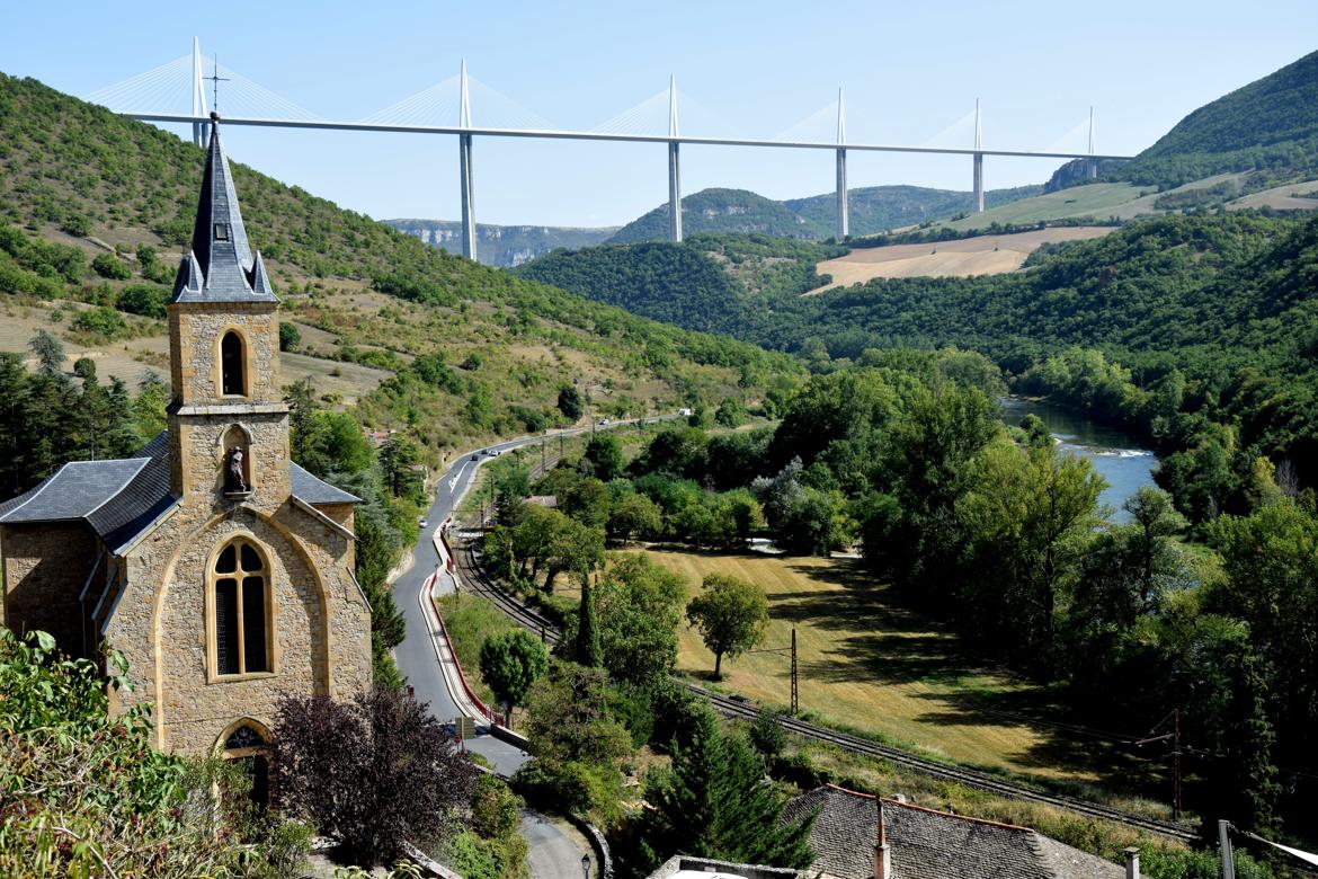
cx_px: 659
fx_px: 1647
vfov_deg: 29.9
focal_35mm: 45
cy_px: 440
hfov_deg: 43.6
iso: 200
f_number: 9
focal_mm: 30
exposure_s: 1/320
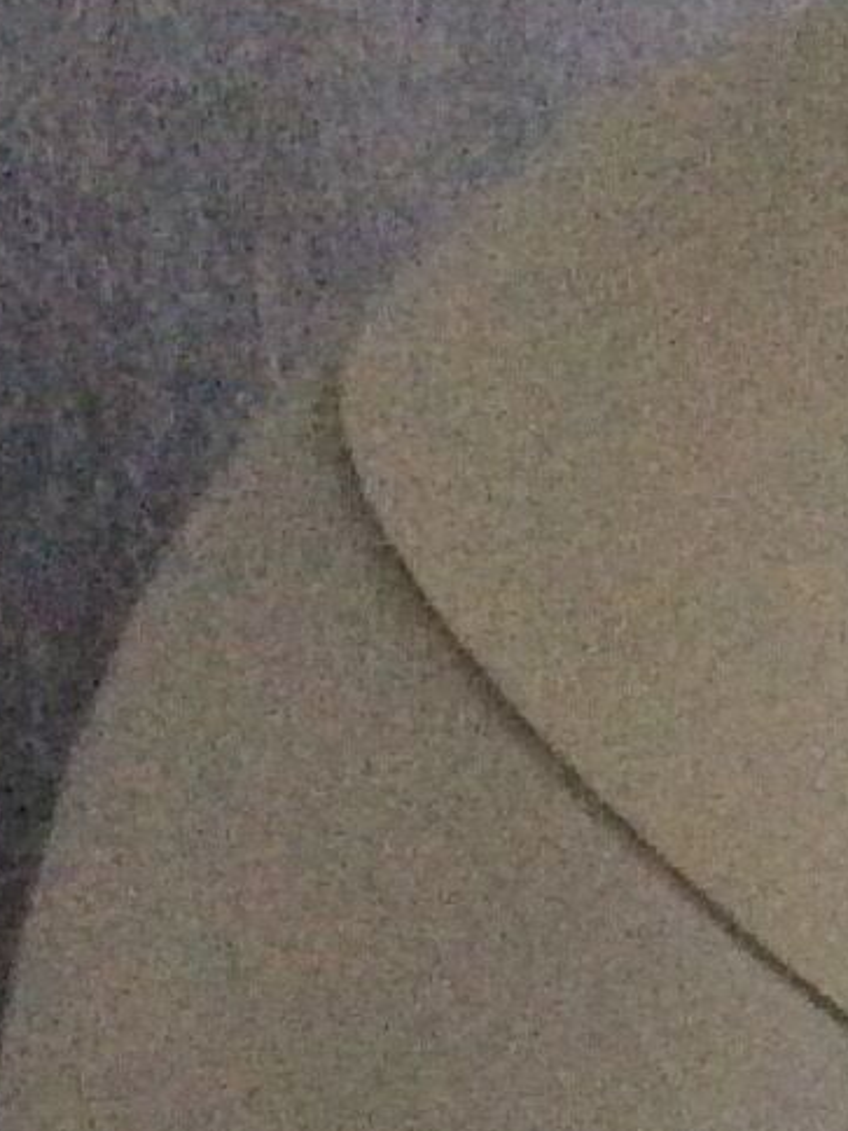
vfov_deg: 10.5
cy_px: 2362
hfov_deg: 8.4
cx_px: 1404
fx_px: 5585
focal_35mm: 171
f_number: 2.4
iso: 320
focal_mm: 3.3
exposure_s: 1/25
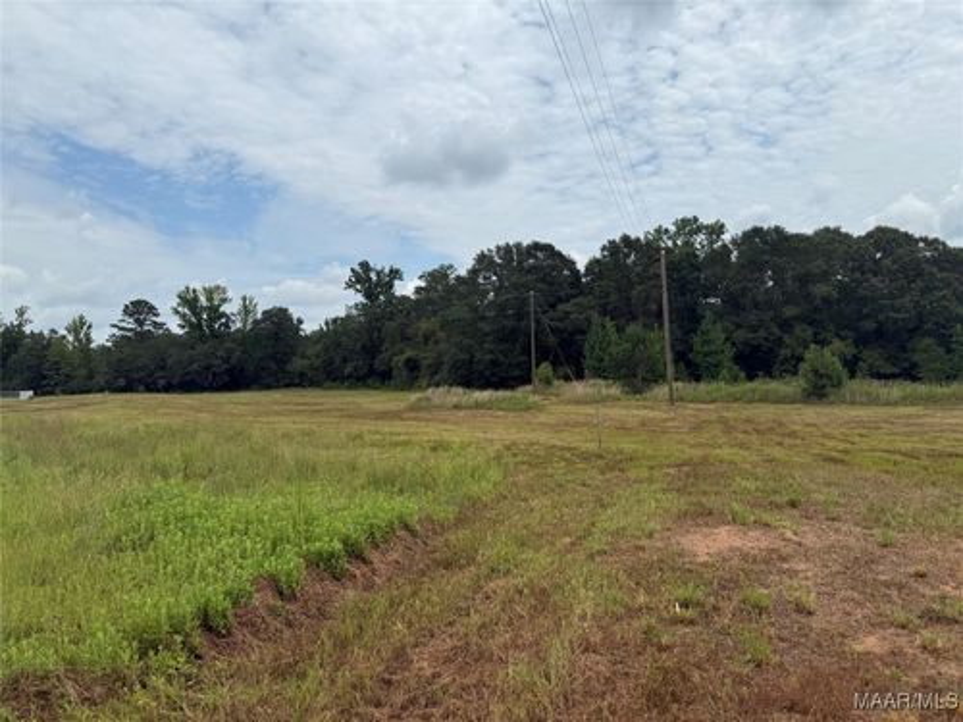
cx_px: 482
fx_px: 668
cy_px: 361
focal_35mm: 24
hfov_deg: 71.6
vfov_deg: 56.8
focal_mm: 6.76
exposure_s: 1/8130
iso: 80
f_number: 1.78
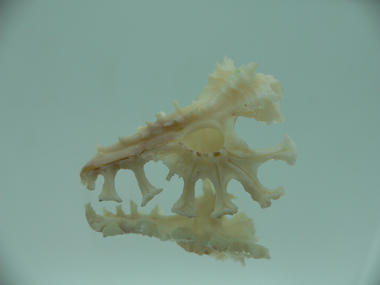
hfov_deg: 52.6
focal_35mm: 35
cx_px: 190
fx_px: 384
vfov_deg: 40.7
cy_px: 142
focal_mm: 4.6
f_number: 2.8
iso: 80
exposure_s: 1/80
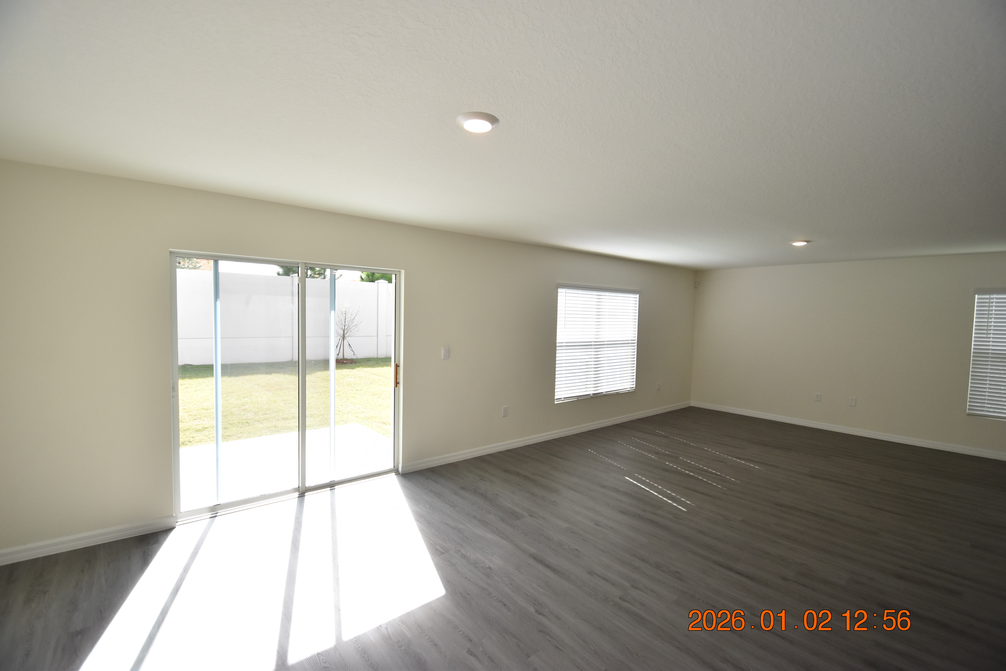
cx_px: 503
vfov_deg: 77.3
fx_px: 419
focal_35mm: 15
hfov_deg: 100.4
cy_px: 336
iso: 800
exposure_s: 1/750
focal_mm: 10
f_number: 3.5
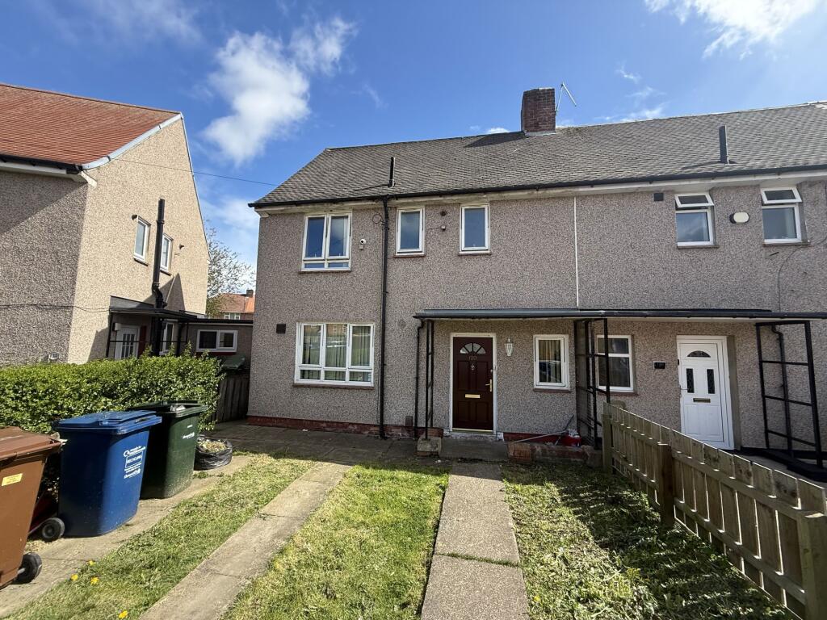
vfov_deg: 85.7
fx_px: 334
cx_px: 414
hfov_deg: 102.1
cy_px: 310
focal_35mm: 14
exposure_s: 1/830
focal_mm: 2.22
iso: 64
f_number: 2.2
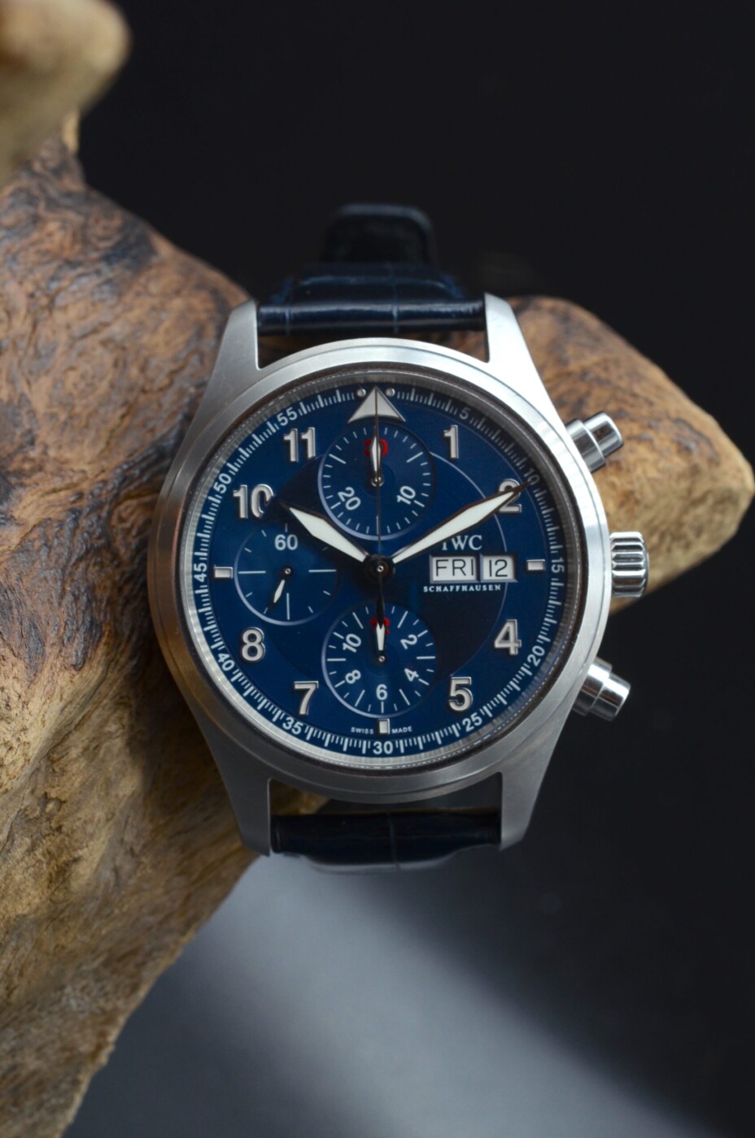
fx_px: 2842
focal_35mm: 90
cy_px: 569
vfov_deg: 22.7
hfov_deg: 15.1
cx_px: 378
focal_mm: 60
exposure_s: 1/40
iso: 500
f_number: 10
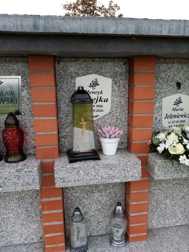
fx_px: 189
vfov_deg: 67.3
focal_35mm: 26
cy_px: 126
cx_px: 94
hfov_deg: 53.1
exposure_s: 1/677
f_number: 1.8
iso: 108
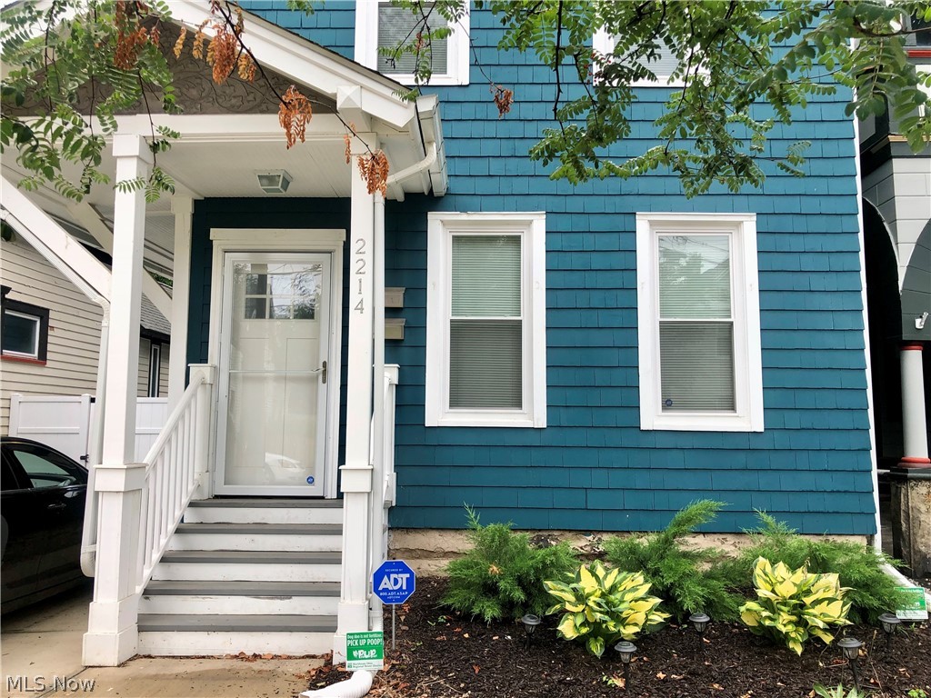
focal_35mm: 28
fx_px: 753
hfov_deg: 63.4
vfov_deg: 49.7
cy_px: 349
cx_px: 466
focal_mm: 4
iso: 20
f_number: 1.8
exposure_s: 1/457
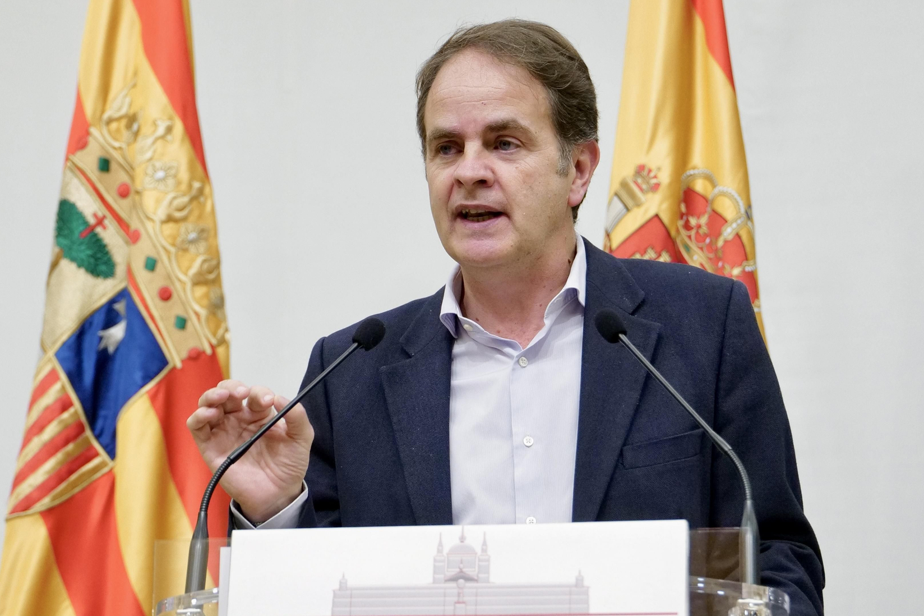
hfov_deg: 12.9
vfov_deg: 8.6
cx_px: 415
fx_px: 4080
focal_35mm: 159
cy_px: 354
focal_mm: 86
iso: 3200
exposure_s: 1/250
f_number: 4
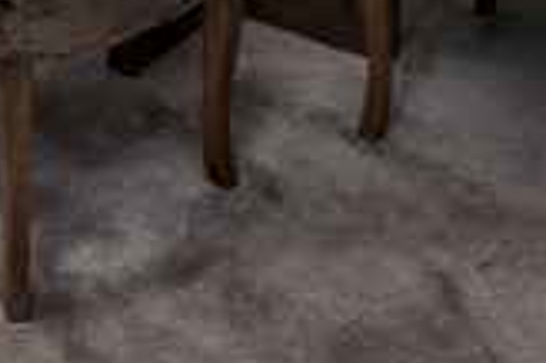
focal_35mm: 82
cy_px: -613
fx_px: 1242
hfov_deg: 23.0
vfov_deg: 11.9
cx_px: -87
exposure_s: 1/13
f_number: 16
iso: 400
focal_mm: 14
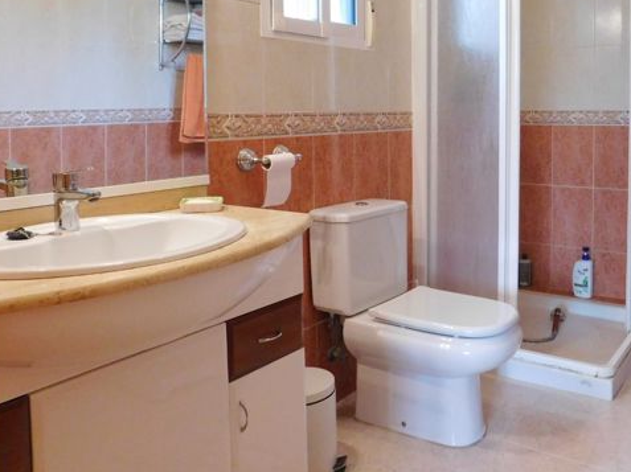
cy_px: 147
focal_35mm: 34
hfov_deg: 52.7
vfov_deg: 41.1
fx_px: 619
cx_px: 431
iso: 400
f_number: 3
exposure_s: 1/30
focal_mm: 4
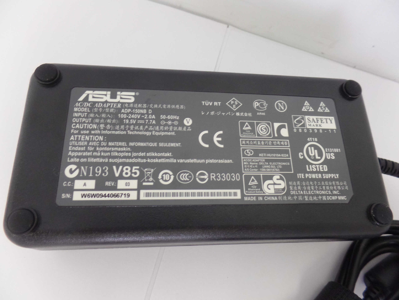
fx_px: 265
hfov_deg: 73.9
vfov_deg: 58.9
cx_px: 200
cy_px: 150
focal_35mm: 23
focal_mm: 4.1
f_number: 2.8
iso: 400
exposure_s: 1/30
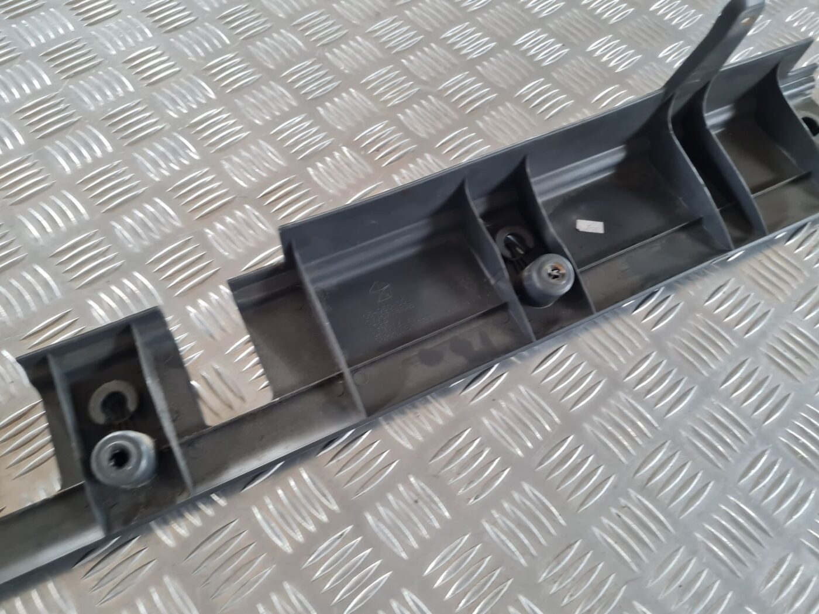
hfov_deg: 67.3
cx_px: 410
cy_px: 307
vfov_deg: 53.1
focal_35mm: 26
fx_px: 615
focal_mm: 5.4
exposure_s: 1/50
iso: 250
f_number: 1.8
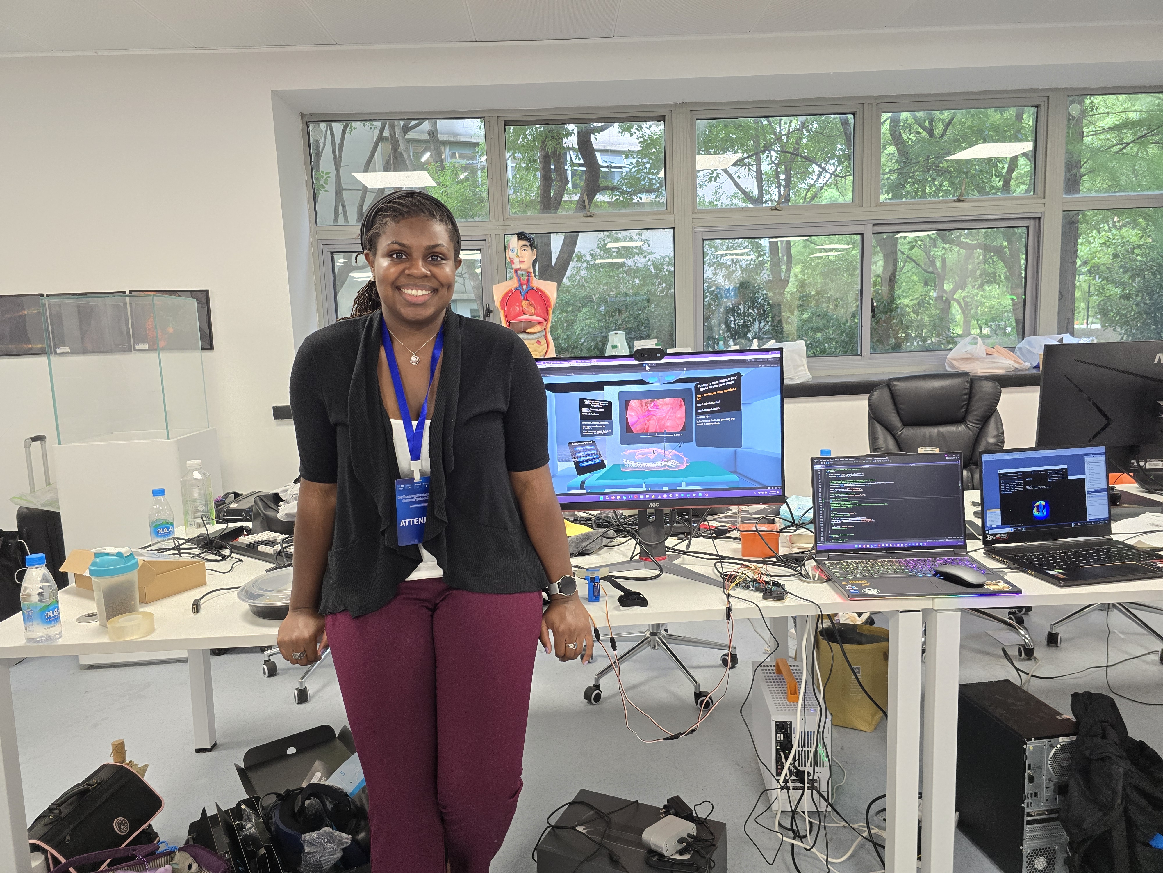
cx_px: 582
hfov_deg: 73.9
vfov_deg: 58.9
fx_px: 773
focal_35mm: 23
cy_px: 436
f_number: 1.7
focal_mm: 6.3
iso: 320
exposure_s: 1/120
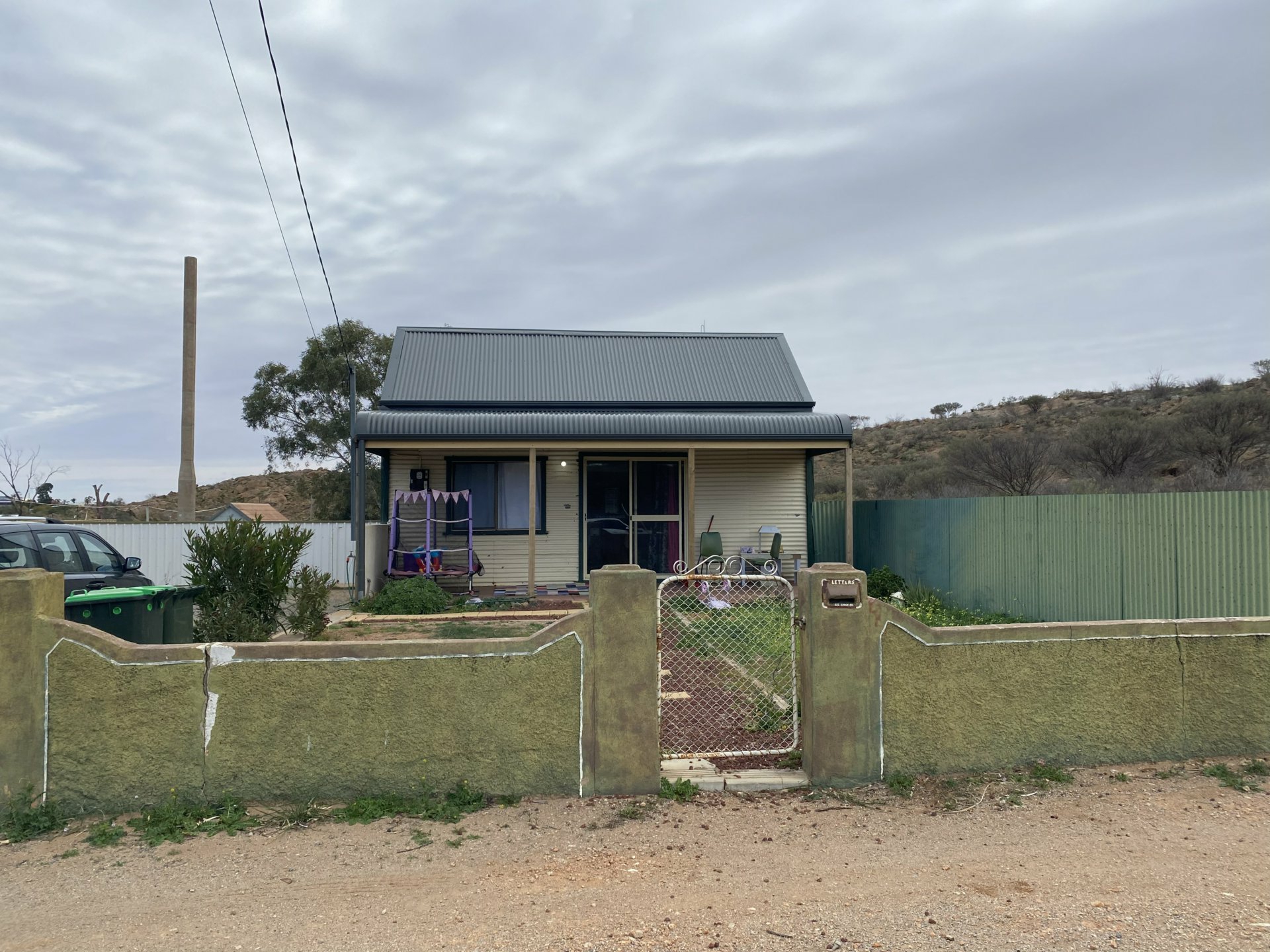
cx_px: 635
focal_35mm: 26
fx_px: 954
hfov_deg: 67.3
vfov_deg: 53.1
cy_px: 476
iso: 32
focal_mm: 4.25
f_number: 1.8
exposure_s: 1/2268
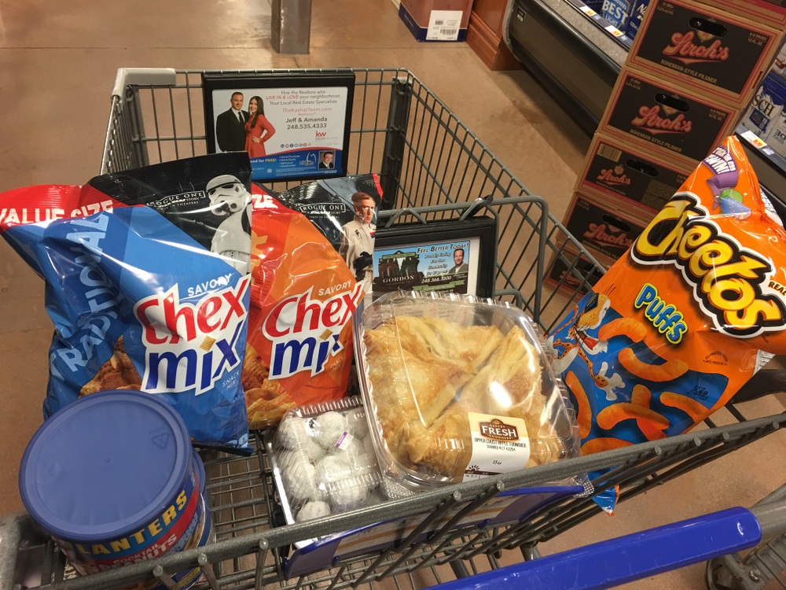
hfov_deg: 61.7
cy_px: 295
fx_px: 658
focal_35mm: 29
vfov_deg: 48.2
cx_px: 393
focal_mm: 4.15
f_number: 2.2
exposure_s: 1/15
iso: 32
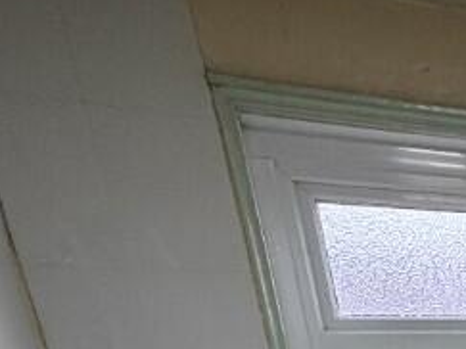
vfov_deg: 20.2
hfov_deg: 19.8
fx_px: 794
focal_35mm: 59
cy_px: 566
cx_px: 905
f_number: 2.2
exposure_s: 1/100
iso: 160
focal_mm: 2.22
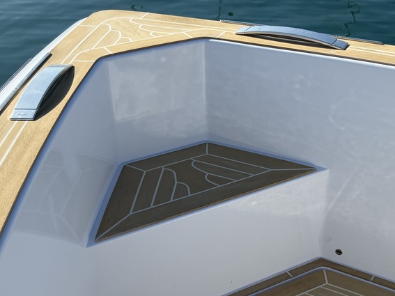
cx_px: 229
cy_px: 215
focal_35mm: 55
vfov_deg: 26.3
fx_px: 627
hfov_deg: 34.9
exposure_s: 1/6211
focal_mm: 5.7
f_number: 1.5
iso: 50
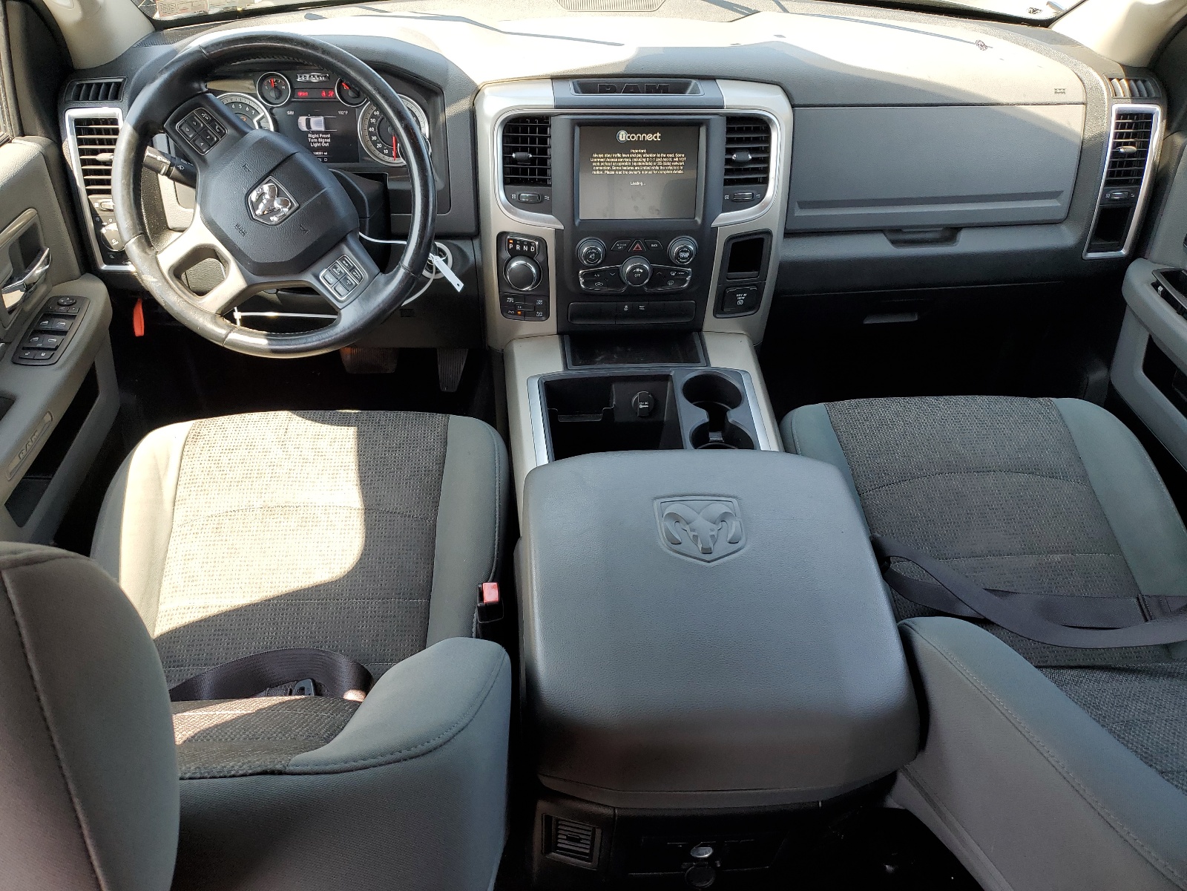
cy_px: 446
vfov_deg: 53.1
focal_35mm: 26
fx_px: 892
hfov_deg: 67.3
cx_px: 594
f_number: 1.5
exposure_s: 1/208
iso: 50
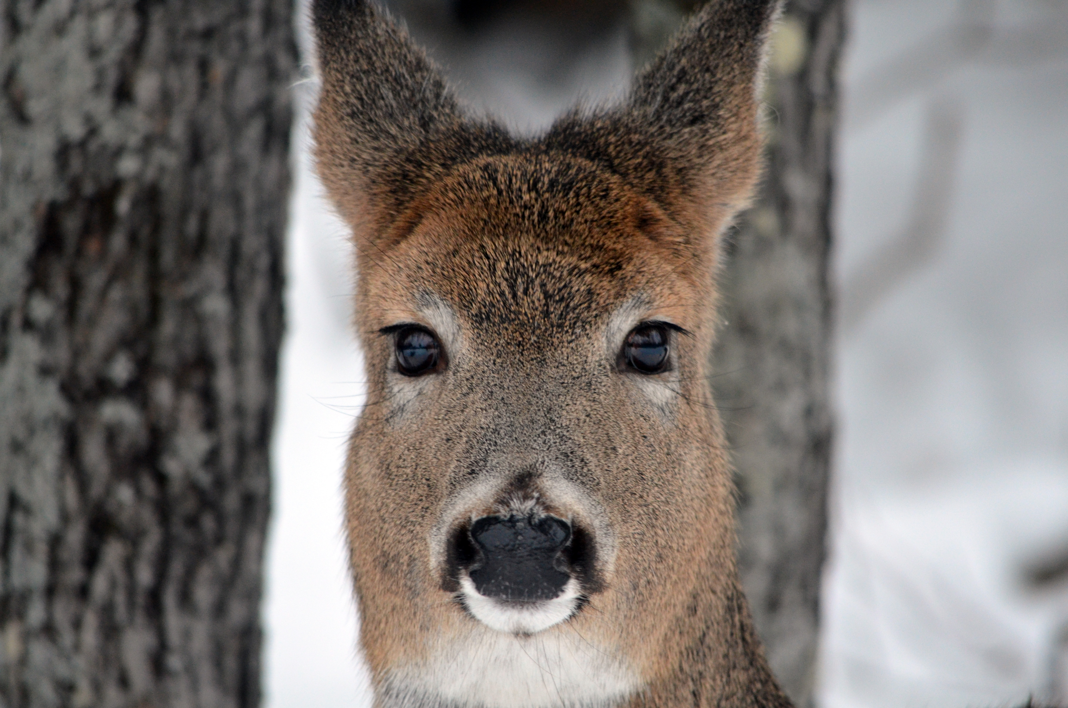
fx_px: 13322
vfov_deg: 3.0
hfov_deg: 4.6
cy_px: 354
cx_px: 534
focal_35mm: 450
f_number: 5.6
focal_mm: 300
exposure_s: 1/125
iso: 1600
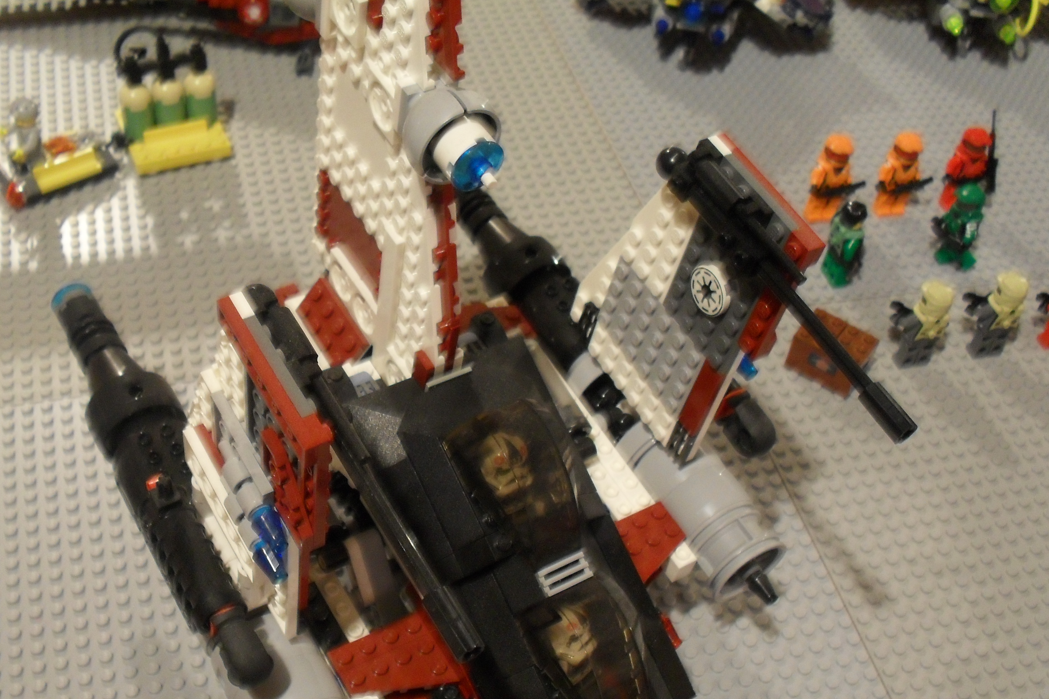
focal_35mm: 43
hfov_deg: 45.4
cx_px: 516
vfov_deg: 31.0
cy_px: 454
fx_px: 1253
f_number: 3.2
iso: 200
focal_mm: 6.3
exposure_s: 1/4
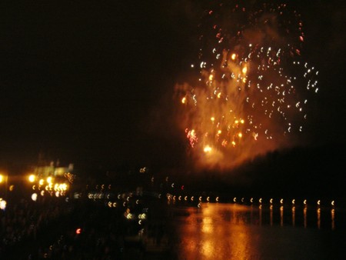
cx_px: 173
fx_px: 570
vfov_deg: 25.7
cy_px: 130
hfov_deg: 33.8
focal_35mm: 57
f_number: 3.6
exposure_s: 1/8
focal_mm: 94
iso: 256
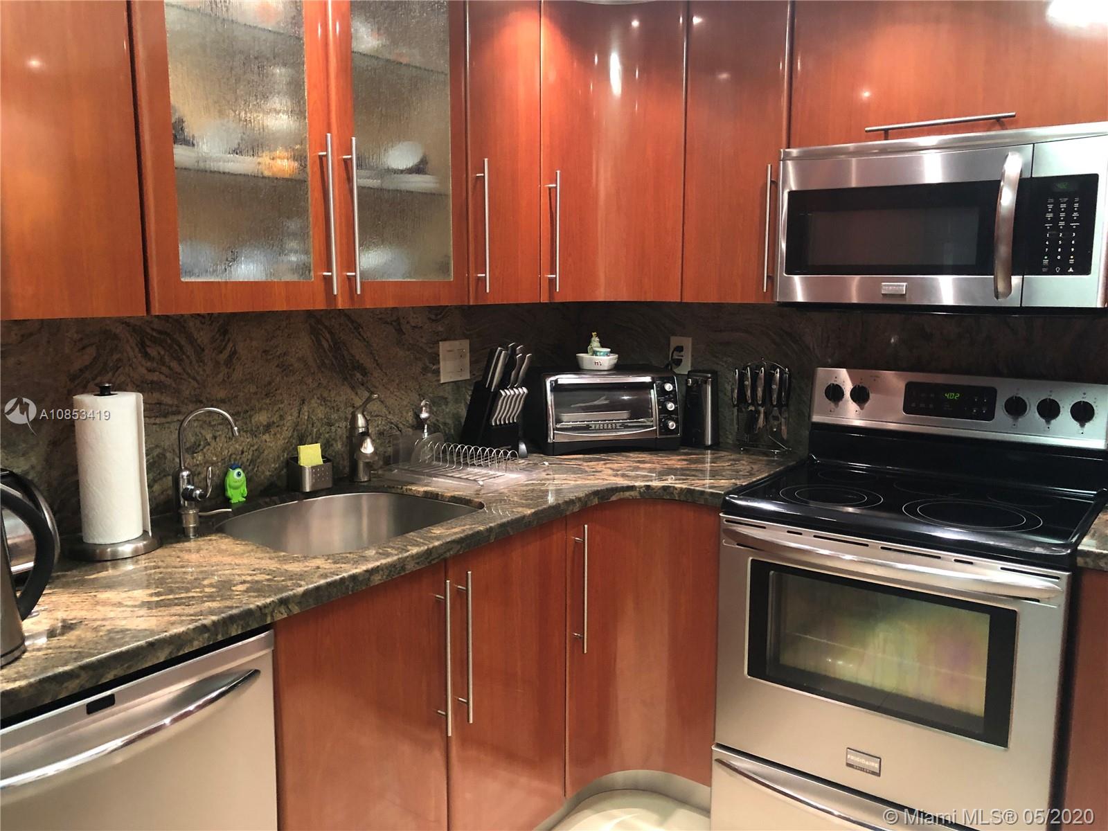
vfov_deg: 49.7
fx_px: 896
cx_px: 554
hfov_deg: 63.4
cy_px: 416
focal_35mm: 28
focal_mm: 3.99
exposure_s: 1/15
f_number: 1.8
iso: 100
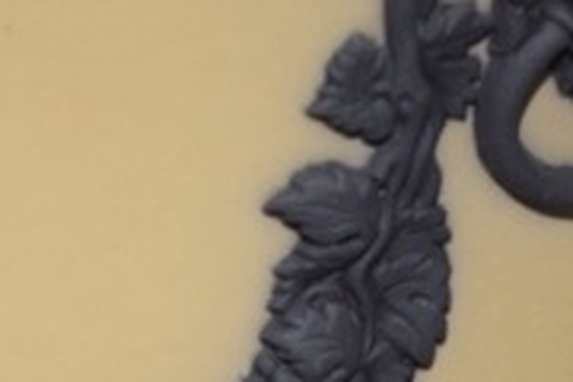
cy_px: 909
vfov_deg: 3.0
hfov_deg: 4.5
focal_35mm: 458
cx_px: -194
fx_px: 7286
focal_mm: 55
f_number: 5.6
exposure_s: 1/60
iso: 220
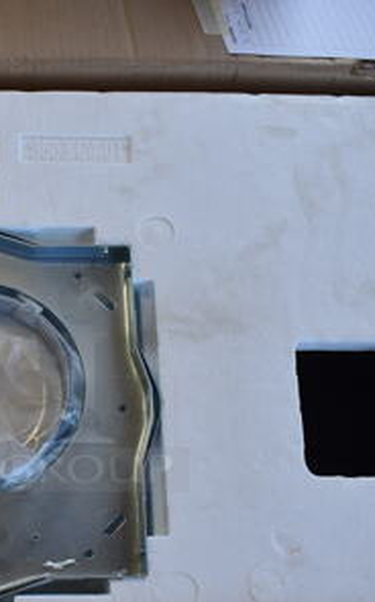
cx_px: -37
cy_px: 384
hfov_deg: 21.5
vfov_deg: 35.5
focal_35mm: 57
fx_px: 933
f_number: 5.6
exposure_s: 1/125
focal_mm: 18
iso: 400
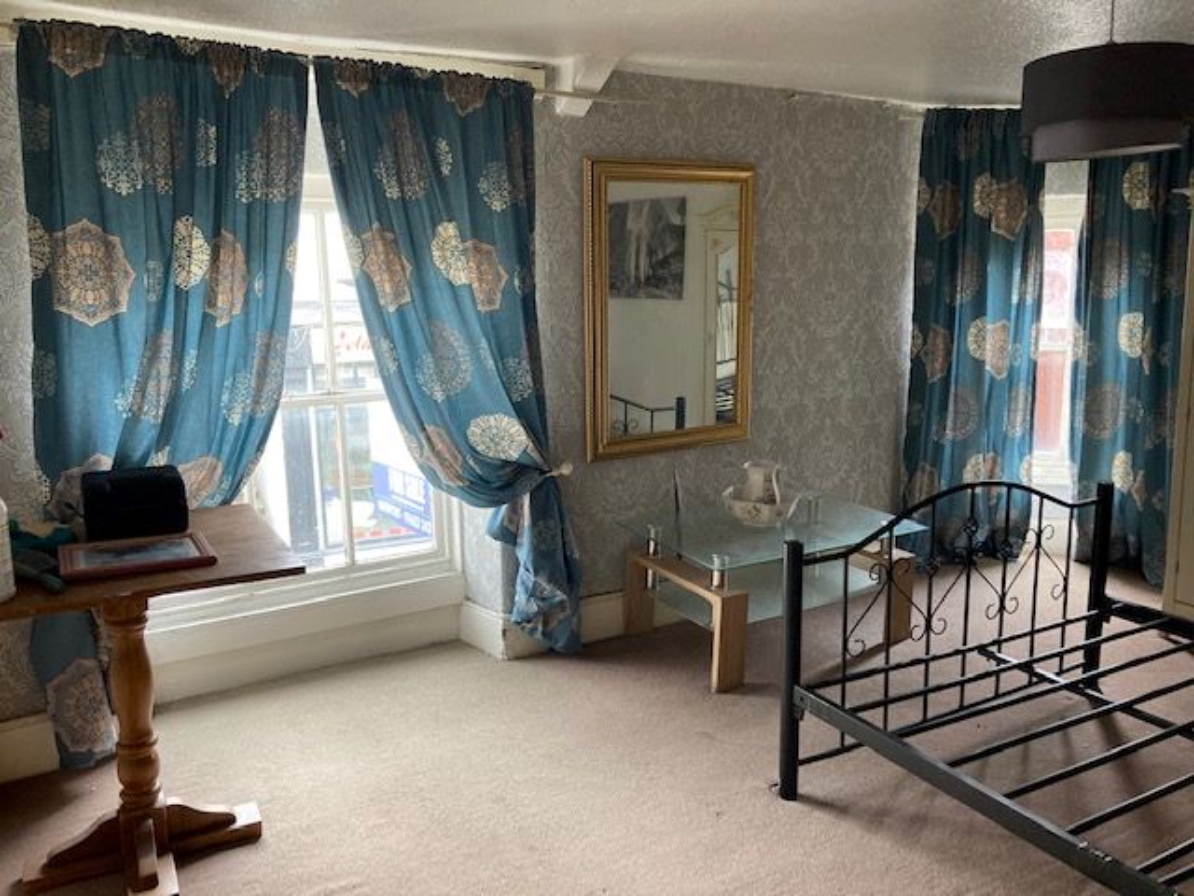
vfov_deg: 49.7
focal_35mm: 28
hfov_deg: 63.4
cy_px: 448
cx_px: 597
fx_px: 966
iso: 125
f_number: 1.8
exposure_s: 1/60
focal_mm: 3.99
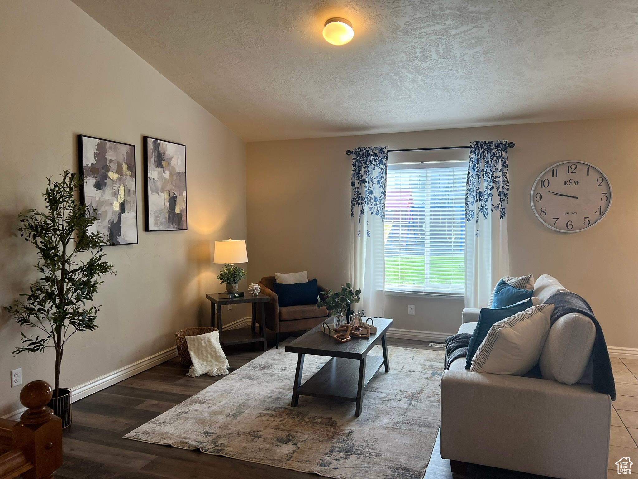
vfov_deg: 53.1
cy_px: 240
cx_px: 319
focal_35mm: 26
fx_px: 479
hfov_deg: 67.3
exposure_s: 1/127
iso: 64
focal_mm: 5.7
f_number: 1.5
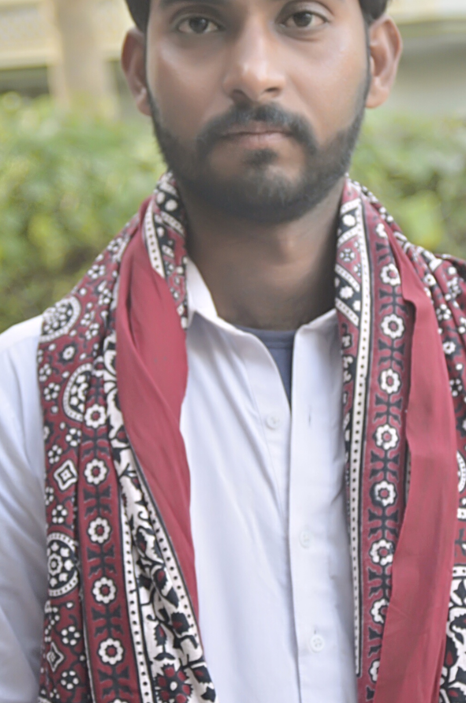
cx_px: 304
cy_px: 340
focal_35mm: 127
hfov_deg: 10.7
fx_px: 2477
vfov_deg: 16.2
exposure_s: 1/60
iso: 400
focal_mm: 52
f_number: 4.5
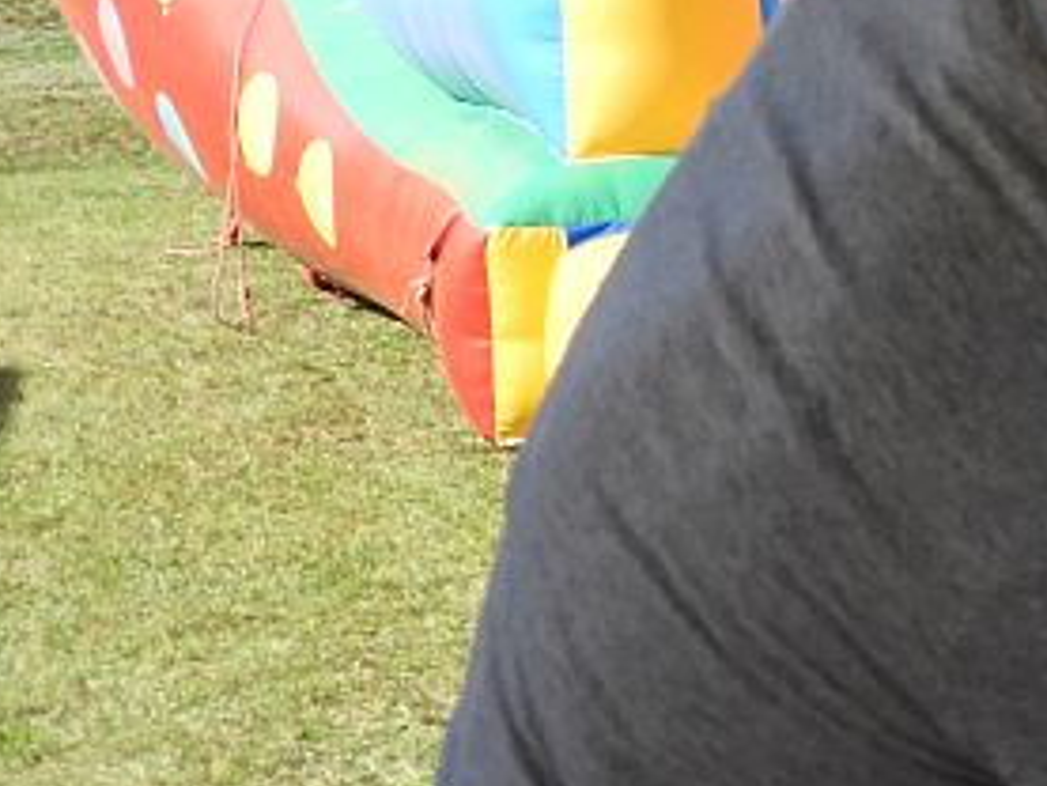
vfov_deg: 13.3
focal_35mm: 111
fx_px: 3359
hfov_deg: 15.3
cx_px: 1875
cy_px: 257
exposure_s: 1/500
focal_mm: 5.4
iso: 100
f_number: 3.5
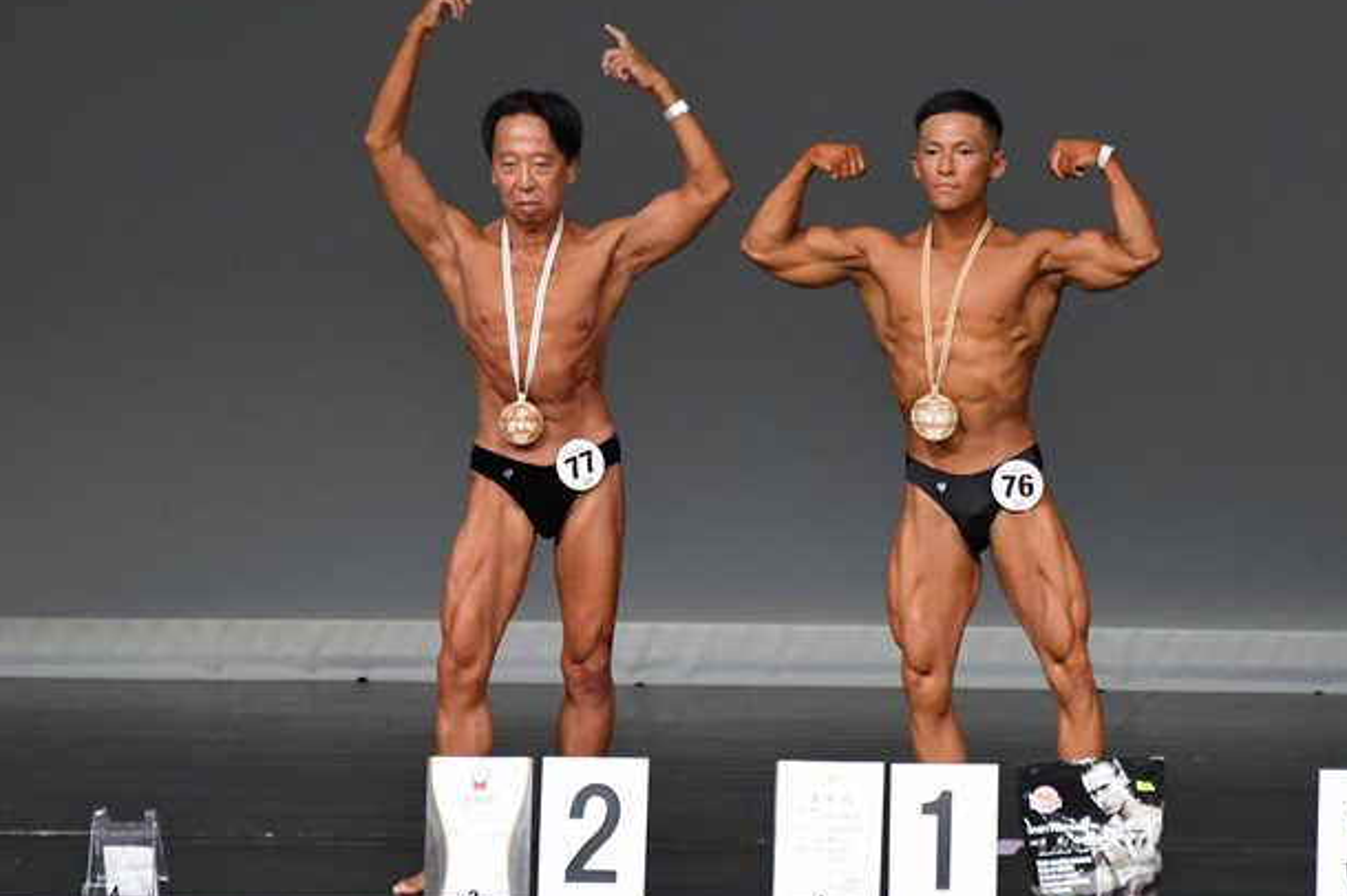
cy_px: 435
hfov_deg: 4.7
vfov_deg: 3.1
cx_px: 747
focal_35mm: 438
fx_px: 16379
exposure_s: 1/400
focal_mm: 230
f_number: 5.6
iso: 5000
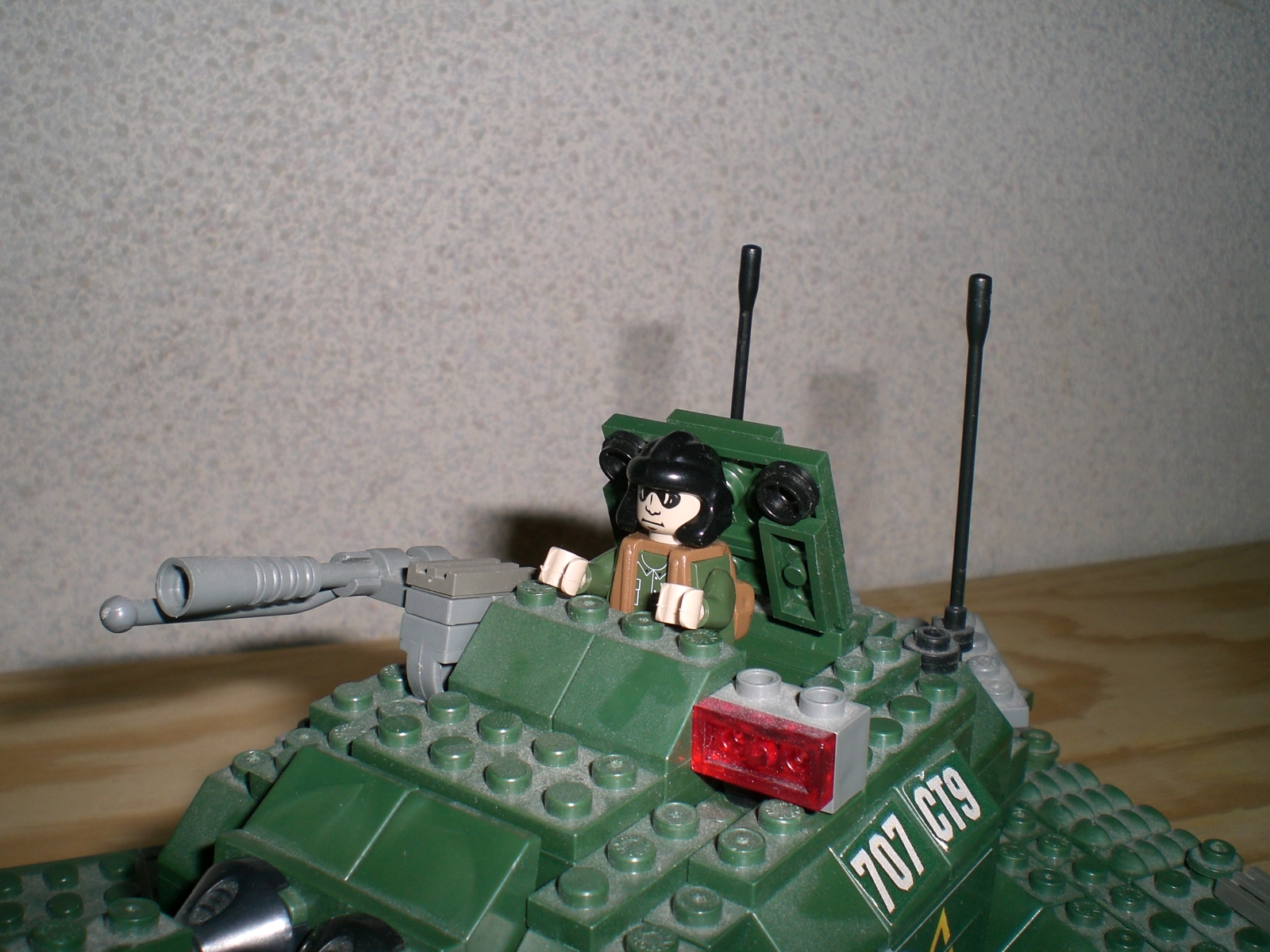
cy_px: 476
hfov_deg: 49.0
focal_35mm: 38
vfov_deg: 37.7
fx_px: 1394
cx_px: 635
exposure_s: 1/60
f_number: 4.4
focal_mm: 6.3
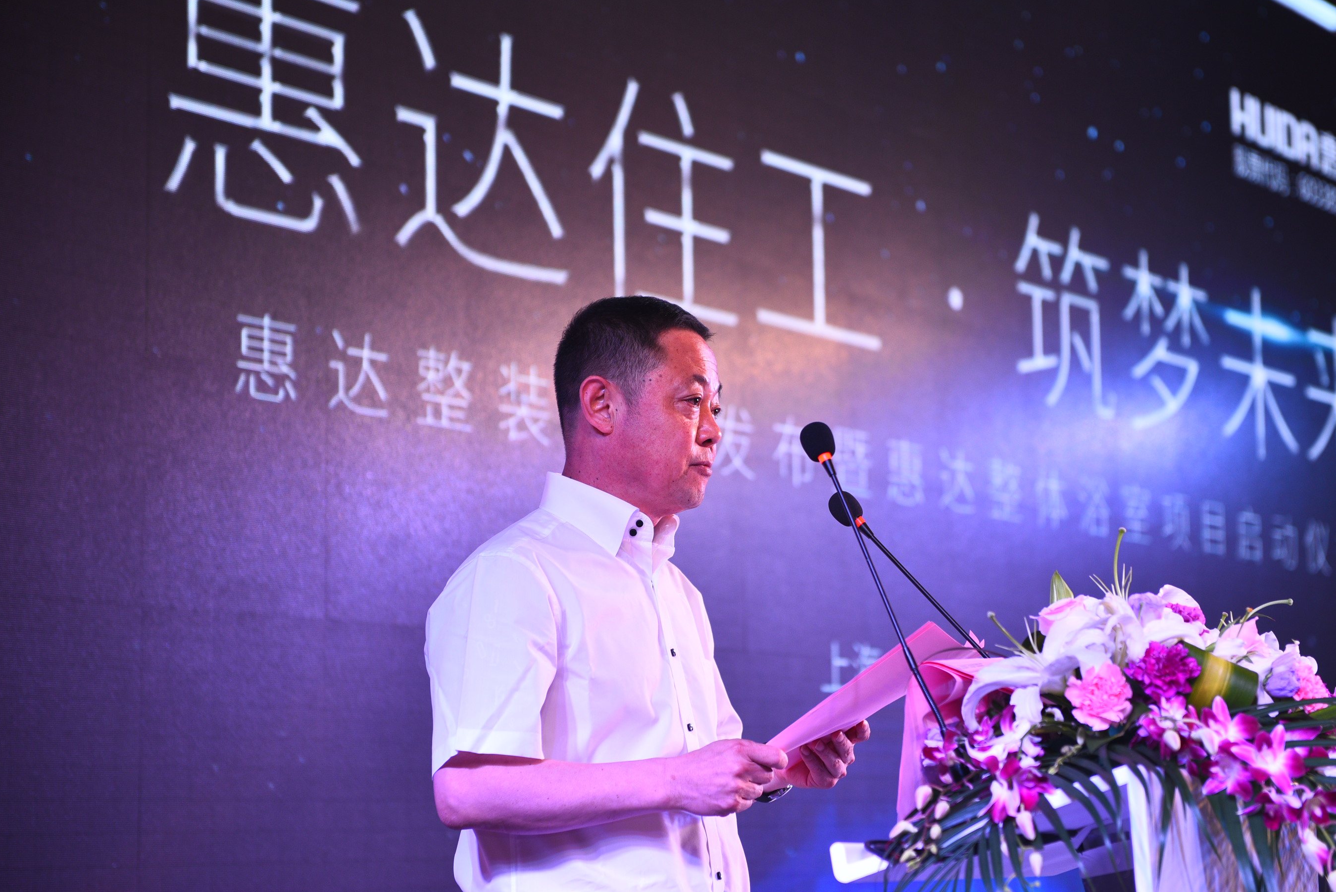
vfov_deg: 17.5
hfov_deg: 26.0
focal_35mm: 78
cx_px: 737
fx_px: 2896
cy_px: 447
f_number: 2.8
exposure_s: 1/160
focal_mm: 70
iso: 400
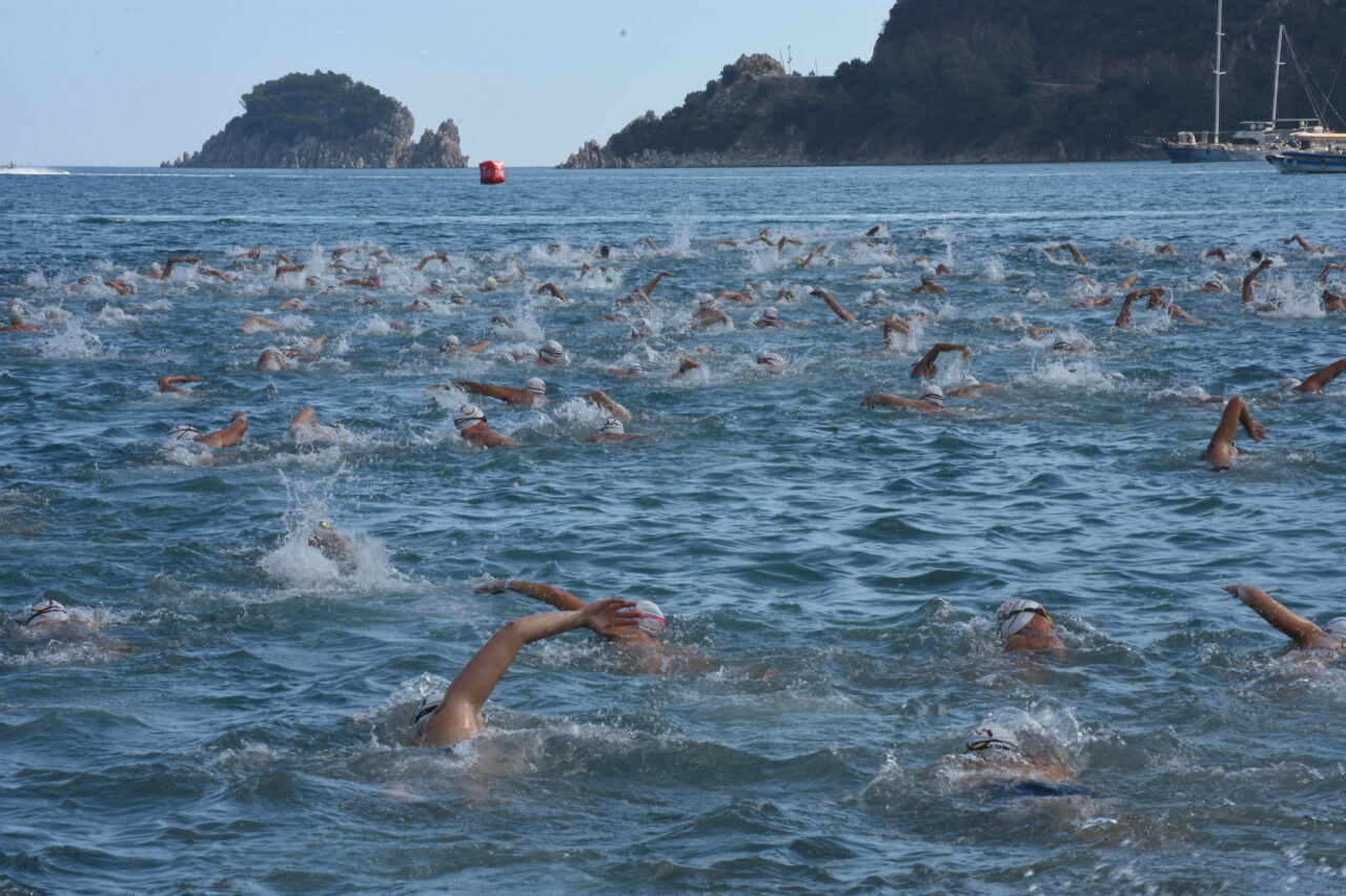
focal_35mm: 135
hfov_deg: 15.2
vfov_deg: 10.2
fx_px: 5046
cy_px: 448
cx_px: 673
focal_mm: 90
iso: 400
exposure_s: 1/125
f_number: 25
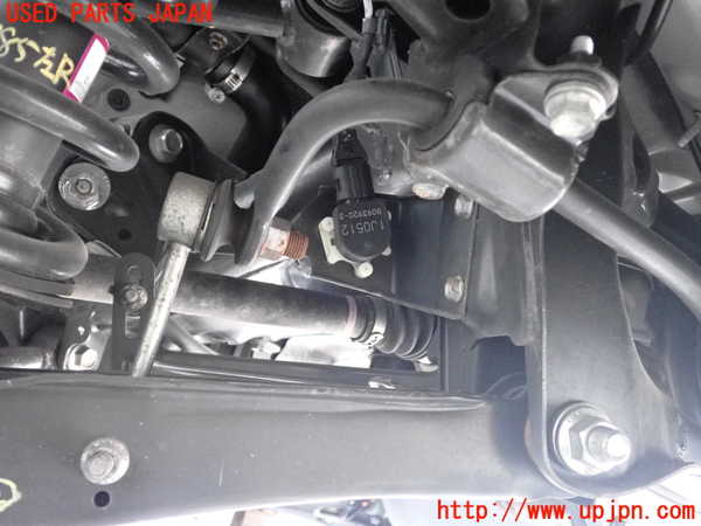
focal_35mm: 32
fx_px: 648
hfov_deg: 56.8
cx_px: 350
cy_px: 263
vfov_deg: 44.2
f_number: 2.4
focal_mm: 5.79
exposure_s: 1/125
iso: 2000
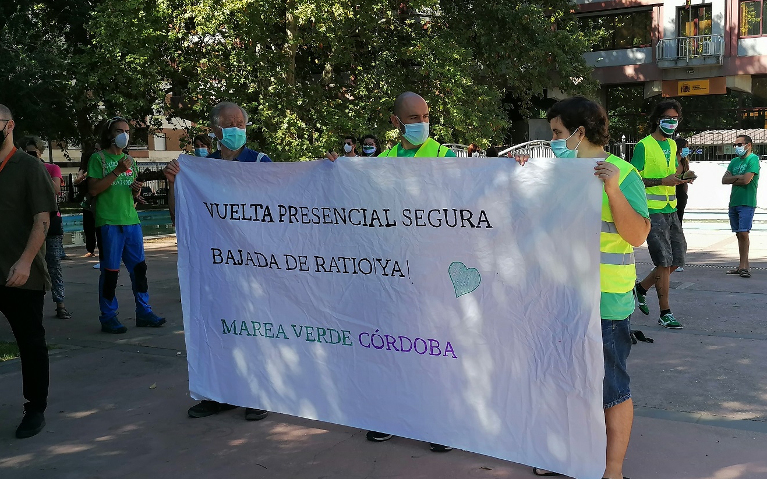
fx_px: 920
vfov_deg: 29.2
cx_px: 388
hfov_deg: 45.3
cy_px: 249
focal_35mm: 44
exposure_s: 1/470
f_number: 1.8
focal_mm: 4.75
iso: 50
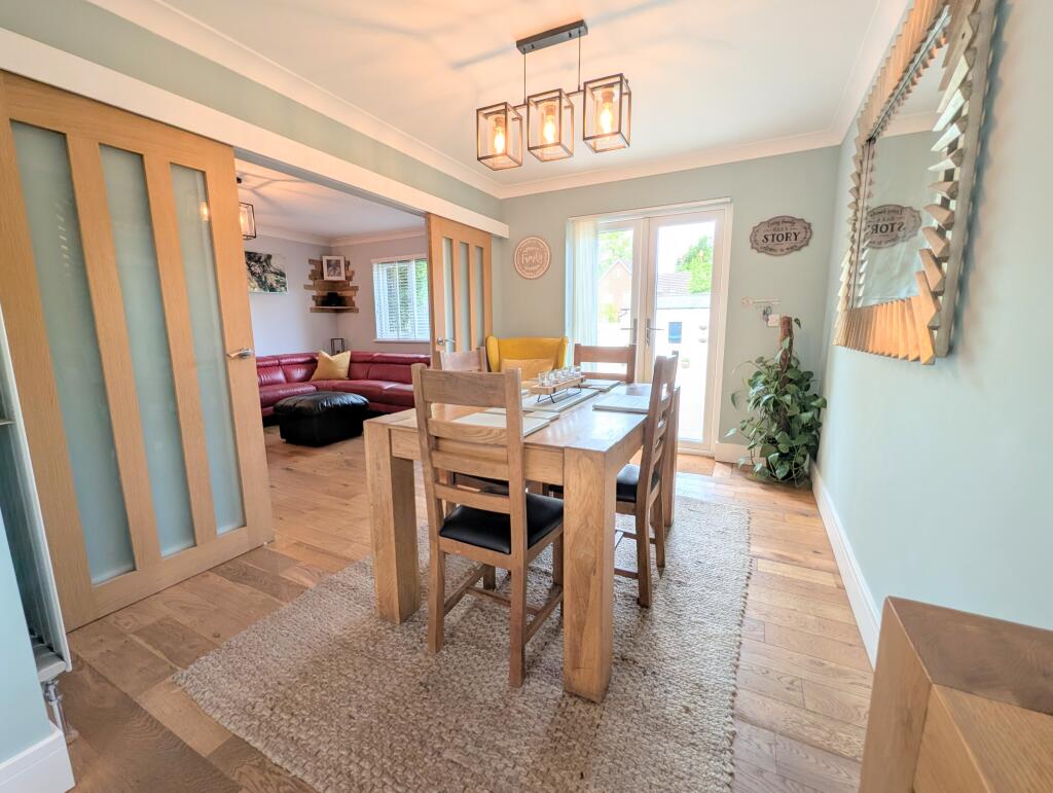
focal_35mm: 13
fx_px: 396
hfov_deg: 106.1
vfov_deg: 90.1
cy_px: 396
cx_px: 526
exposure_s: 1/70
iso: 47
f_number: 2.2
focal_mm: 1.95
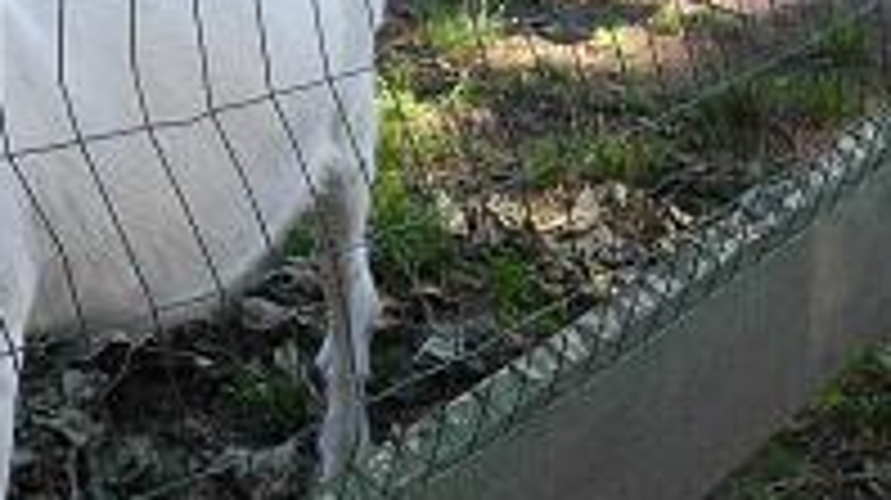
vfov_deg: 14.5
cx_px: 122
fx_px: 1865
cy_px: -171
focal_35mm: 79
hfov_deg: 26.1
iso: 100
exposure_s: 1/100
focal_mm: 6
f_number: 2.8
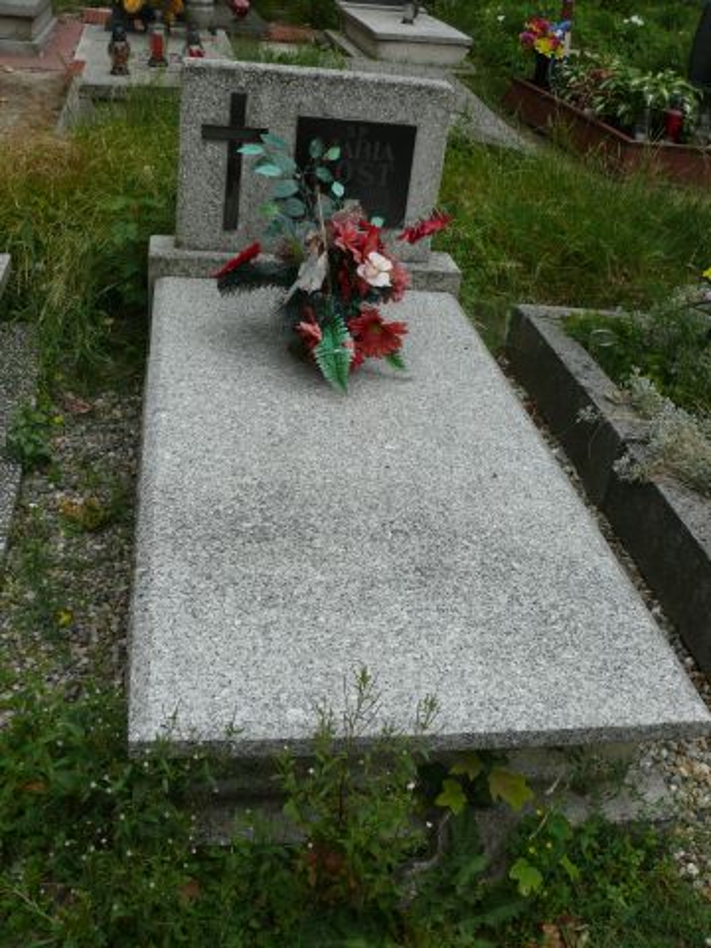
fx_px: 959
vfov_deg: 52.6
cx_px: 356
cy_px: 474
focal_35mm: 35
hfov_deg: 40.7
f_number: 4
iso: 100
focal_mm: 7.4
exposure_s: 1/160
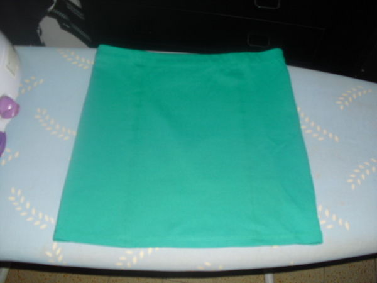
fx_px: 392
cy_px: 142
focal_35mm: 36
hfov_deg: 51.4
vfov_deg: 39.7
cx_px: 188
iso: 100
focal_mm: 6.3
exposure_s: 1/60
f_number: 3.1
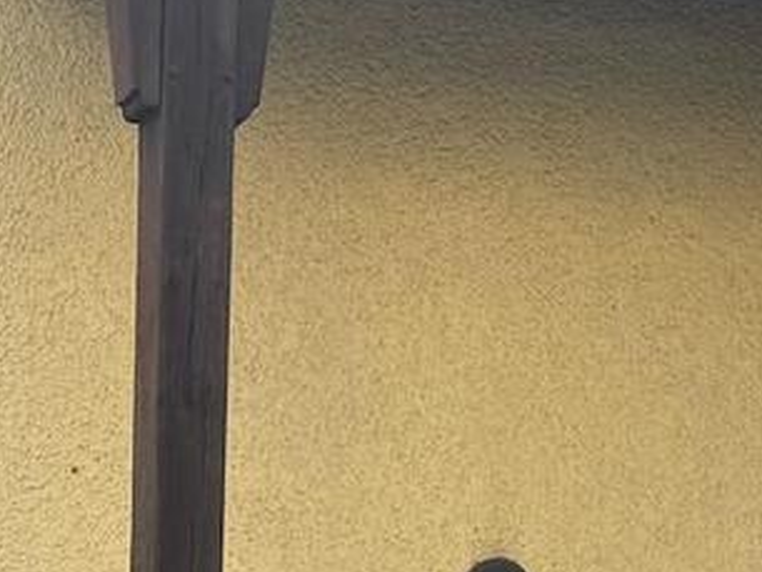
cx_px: 25
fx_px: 3325
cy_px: 1144
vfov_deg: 9.2
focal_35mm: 151
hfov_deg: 12.9
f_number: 1.78
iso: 80
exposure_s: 1/1131
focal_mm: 6.76
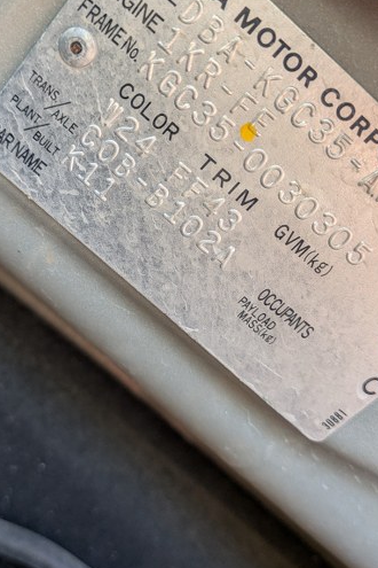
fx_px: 661
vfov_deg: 46.4
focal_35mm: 42
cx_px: 135
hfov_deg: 31.7
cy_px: 277
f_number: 1.89
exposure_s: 1/120
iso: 97
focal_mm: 5.43
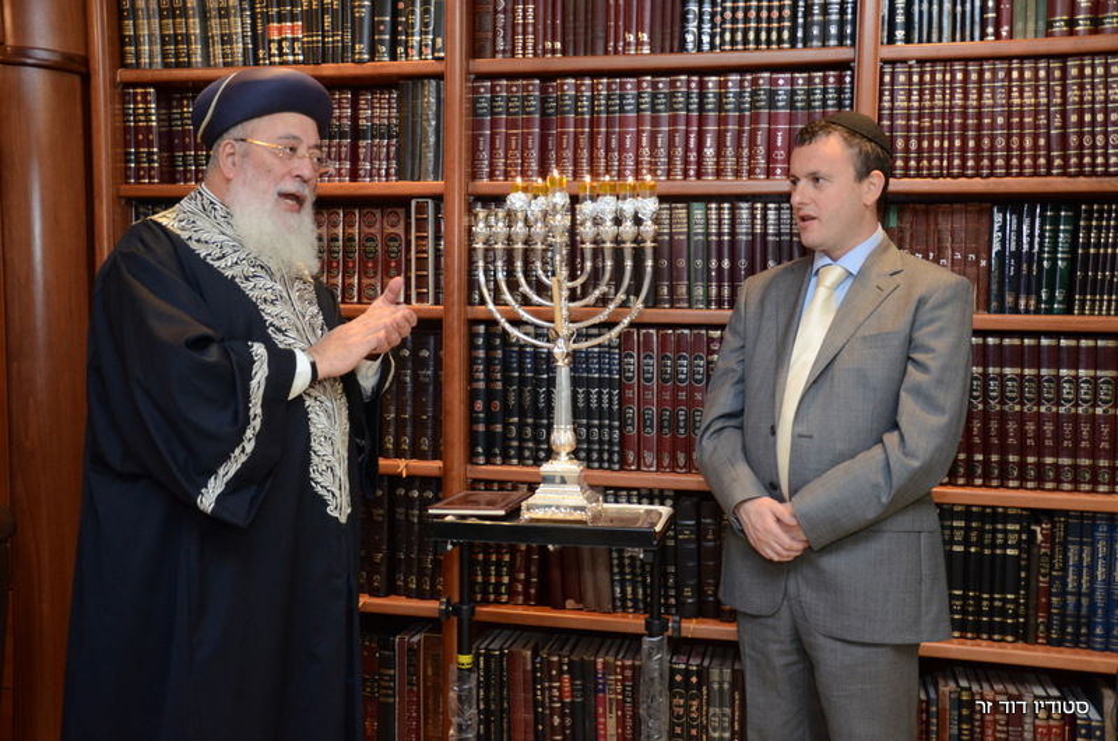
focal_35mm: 38
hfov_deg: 51.4
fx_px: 1162
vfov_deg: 35.3
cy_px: 370
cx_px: 559
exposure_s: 1/160
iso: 1600
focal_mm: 25
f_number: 4
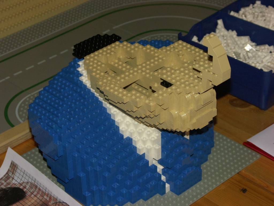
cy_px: 103
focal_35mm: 98
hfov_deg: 20.0
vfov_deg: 15.1
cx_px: 137
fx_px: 776
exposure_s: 1/100
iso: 200
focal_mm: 25.15
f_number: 3.5
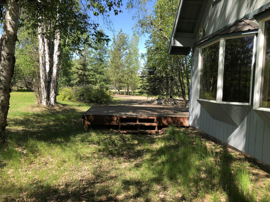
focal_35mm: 28
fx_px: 218
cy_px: 101
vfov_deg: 49.7
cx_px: 135
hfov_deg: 63.4
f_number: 1.8
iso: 20
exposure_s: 1/585
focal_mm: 3.99
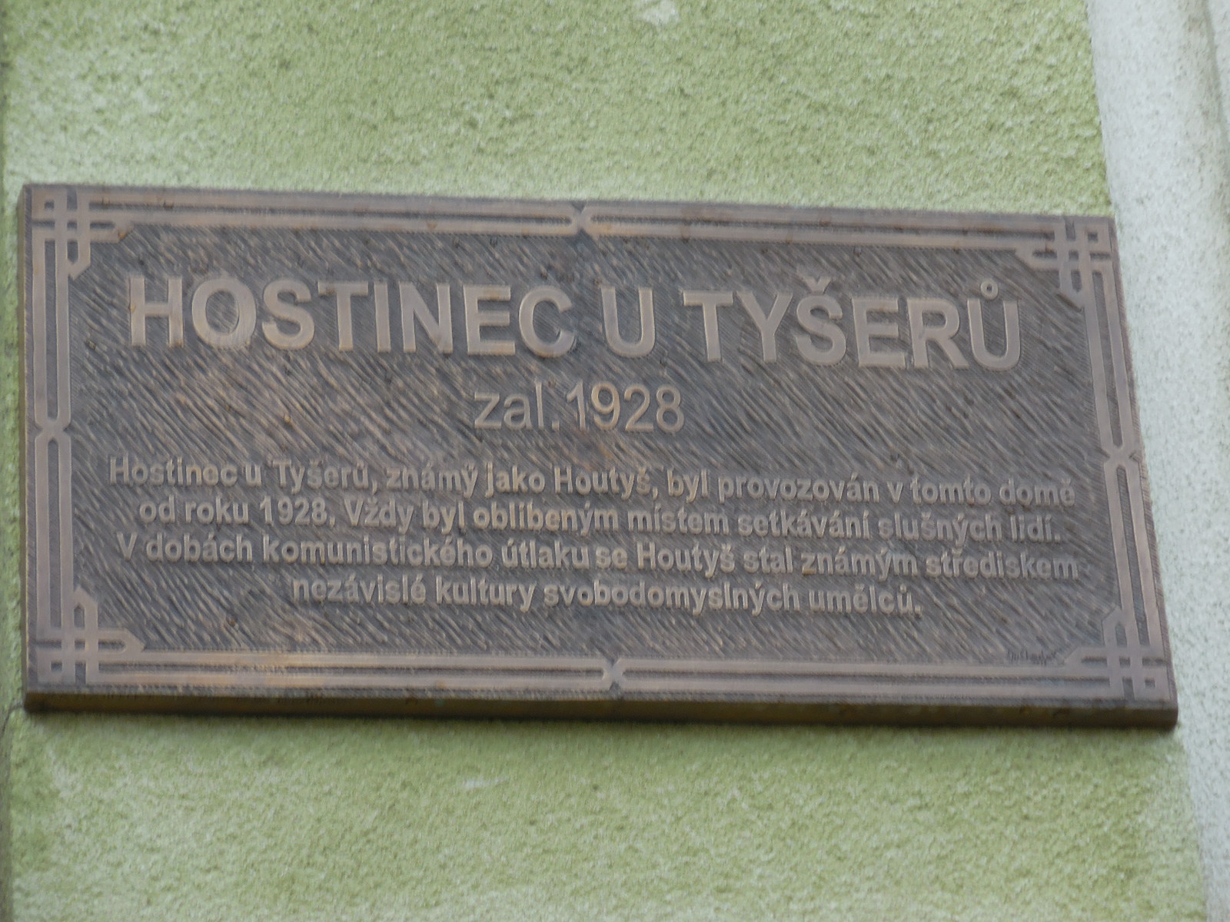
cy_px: 461
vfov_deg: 10.0
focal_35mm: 149
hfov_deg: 13.3
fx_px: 5294
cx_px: 615
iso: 125
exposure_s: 1/200
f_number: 5.4
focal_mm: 26.8
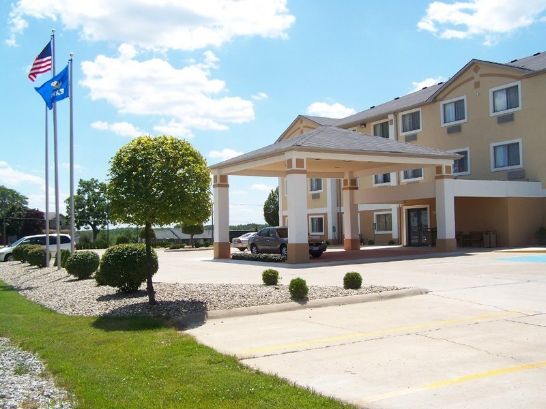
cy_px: 204
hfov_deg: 49.0
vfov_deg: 37.7
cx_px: 273
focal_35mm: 38
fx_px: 599
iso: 64
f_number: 4
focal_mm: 6.3
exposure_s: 1/500
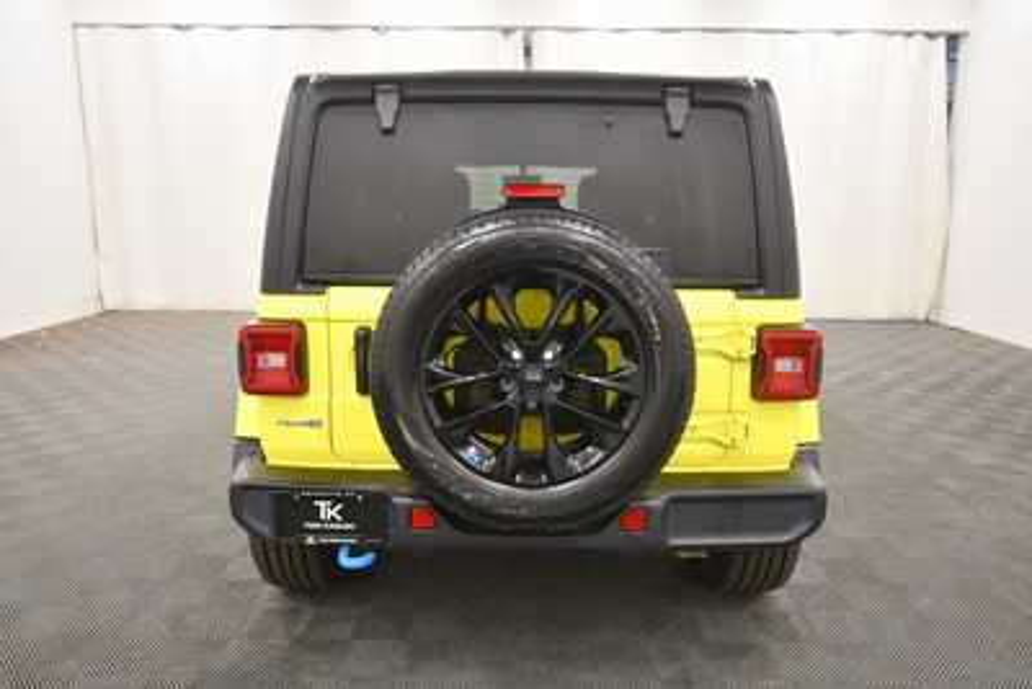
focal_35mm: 25
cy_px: 344
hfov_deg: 71.5
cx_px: 516
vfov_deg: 51.3
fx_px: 717
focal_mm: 17
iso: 1250
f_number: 5.3
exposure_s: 1/125
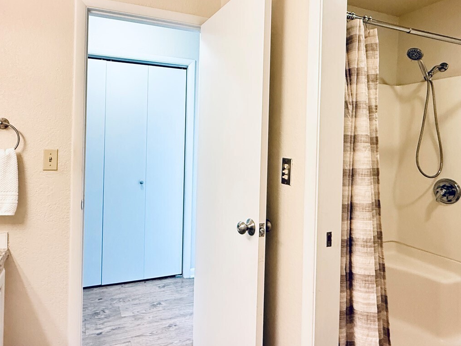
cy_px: 138
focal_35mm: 22
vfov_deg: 60.6
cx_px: 207
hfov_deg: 76.2
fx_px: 293
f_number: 2.2
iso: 640
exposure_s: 1/60
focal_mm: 2.22
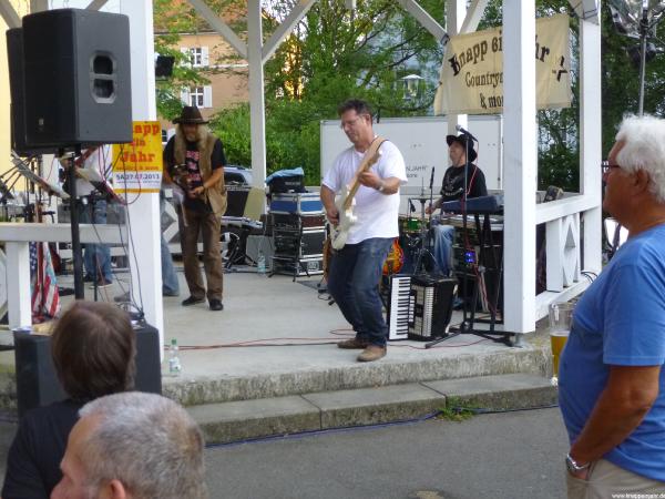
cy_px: 250
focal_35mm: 52
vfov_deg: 28.0
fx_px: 999
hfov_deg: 36.8
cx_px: 332
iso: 320
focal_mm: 9.2
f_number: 4.1
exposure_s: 1/60
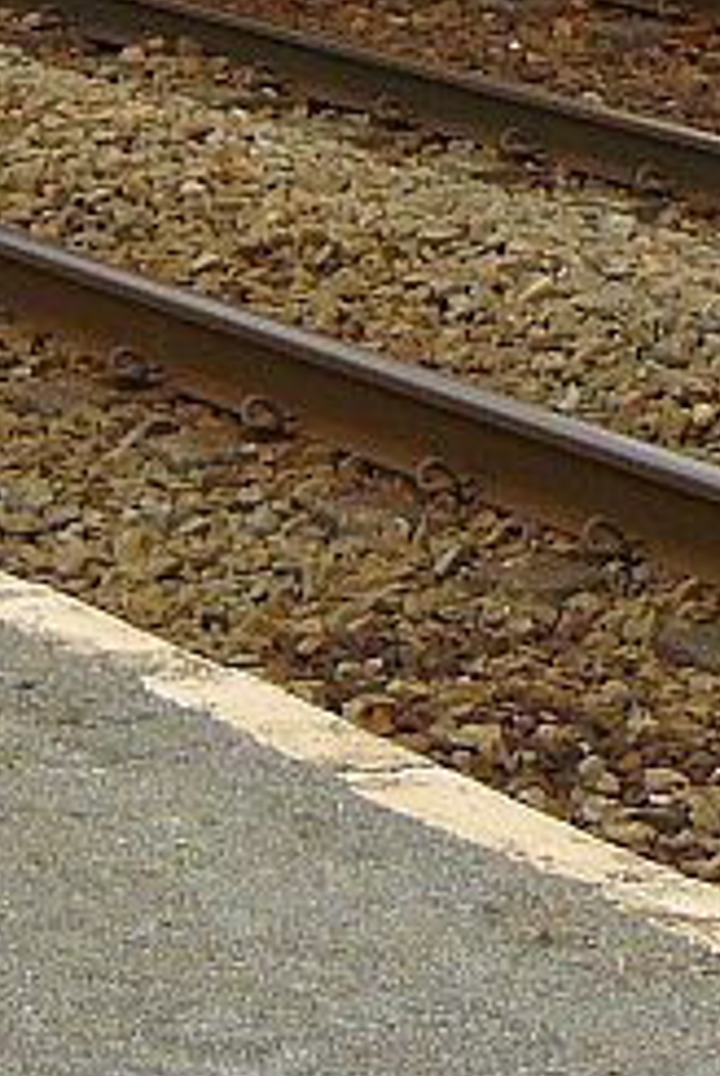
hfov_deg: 5.8
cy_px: -856
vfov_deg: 8.5
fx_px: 7000
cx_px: -606
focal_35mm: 234
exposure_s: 1/200
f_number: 4
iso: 100
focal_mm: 7.6
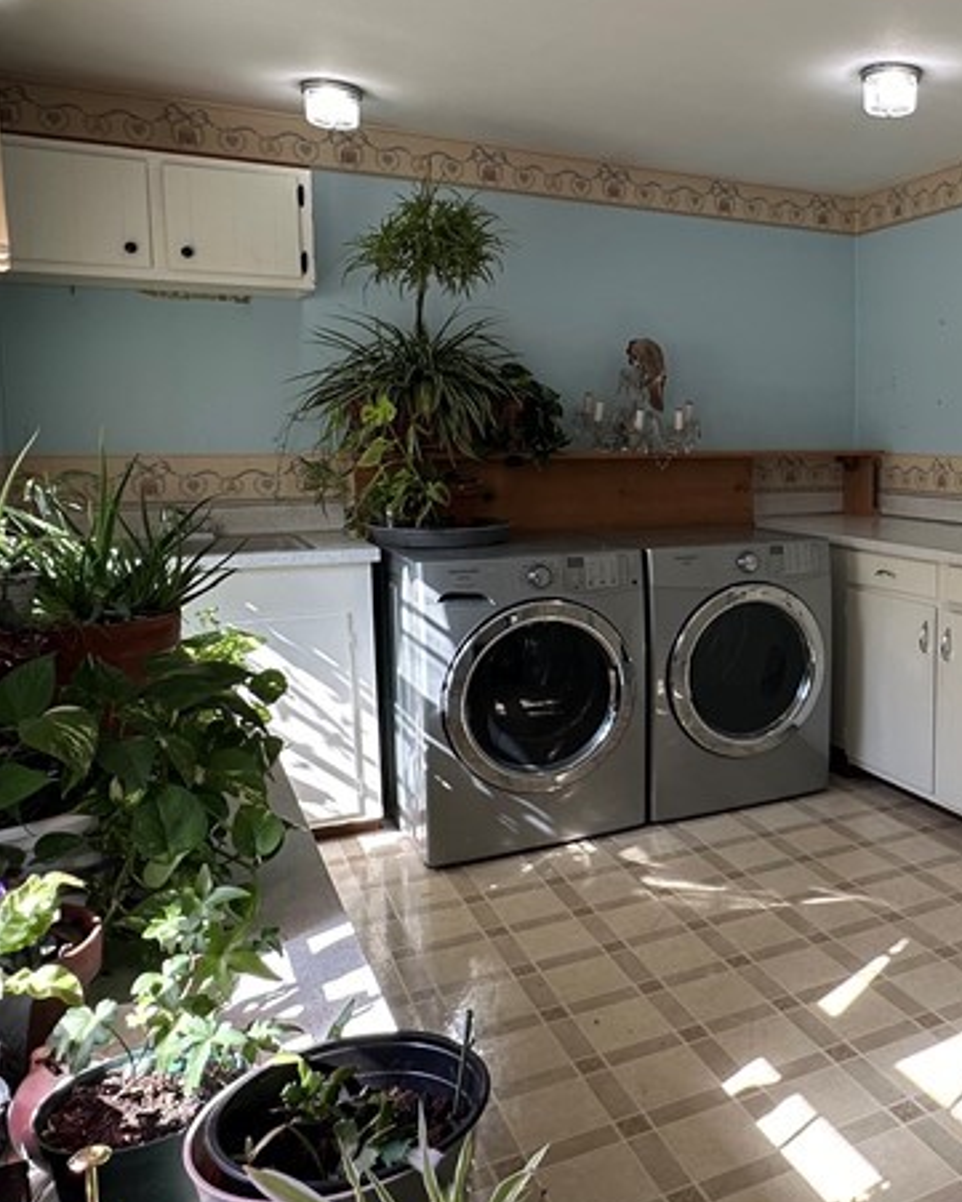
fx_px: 1103
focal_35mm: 31
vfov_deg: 57.1
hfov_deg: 44.2
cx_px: 807
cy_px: 557
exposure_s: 1/120
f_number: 2.2
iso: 64
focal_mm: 2.22
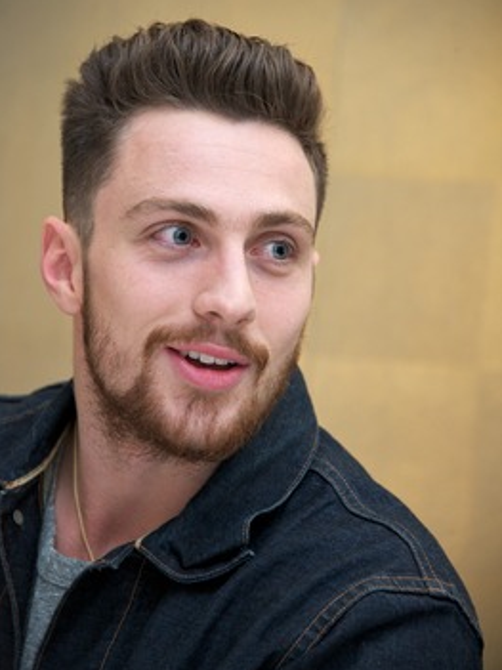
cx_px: 250
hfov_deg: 6.5
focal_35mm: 230
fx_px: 4450
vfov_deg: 8.6
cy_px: 309
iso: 800
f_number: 5.6
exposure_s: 1/60
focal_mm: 210
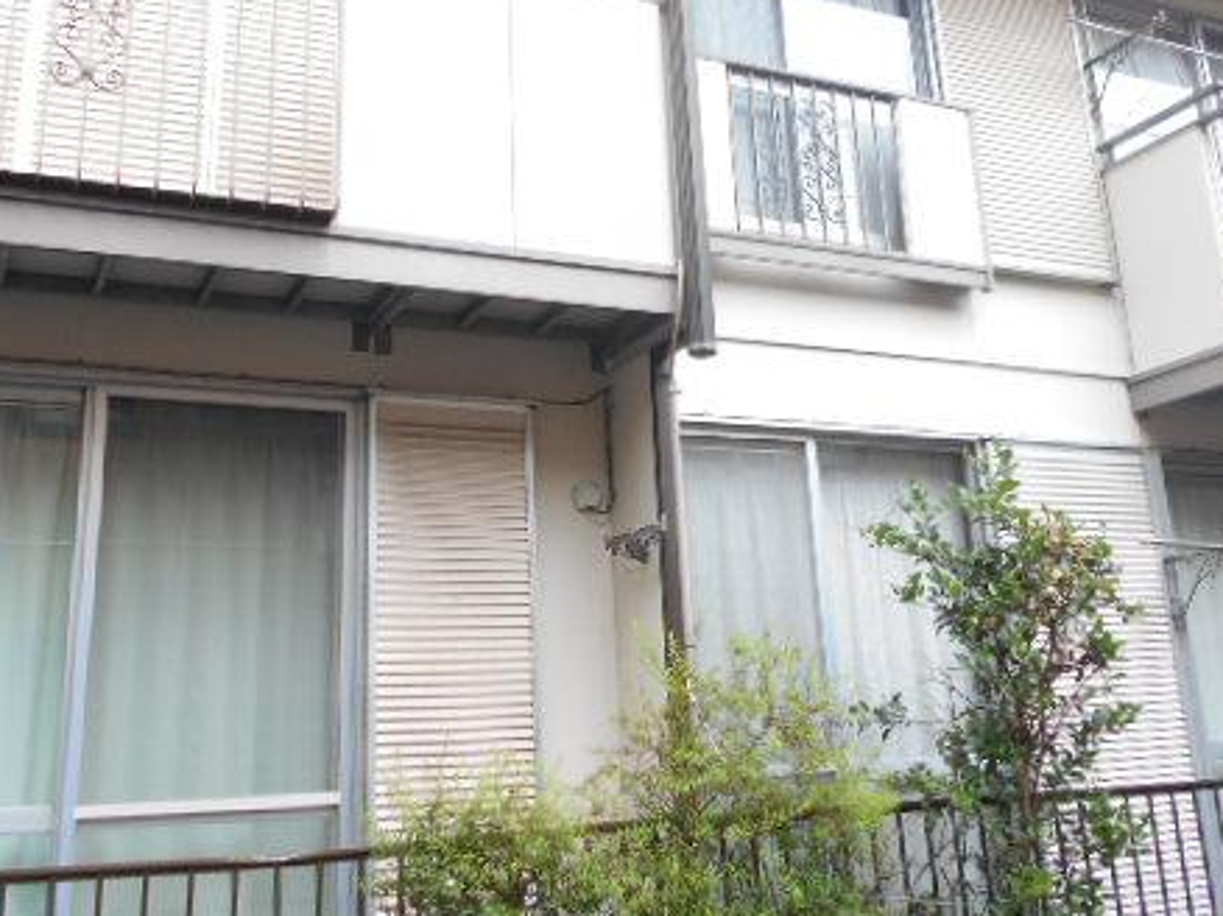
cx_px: 637
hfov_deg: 49.0
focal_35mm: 38
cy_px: 302
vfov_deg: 37.3
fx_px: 1342
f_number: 3.2
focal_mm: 4.6
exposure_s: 1/125
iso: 80
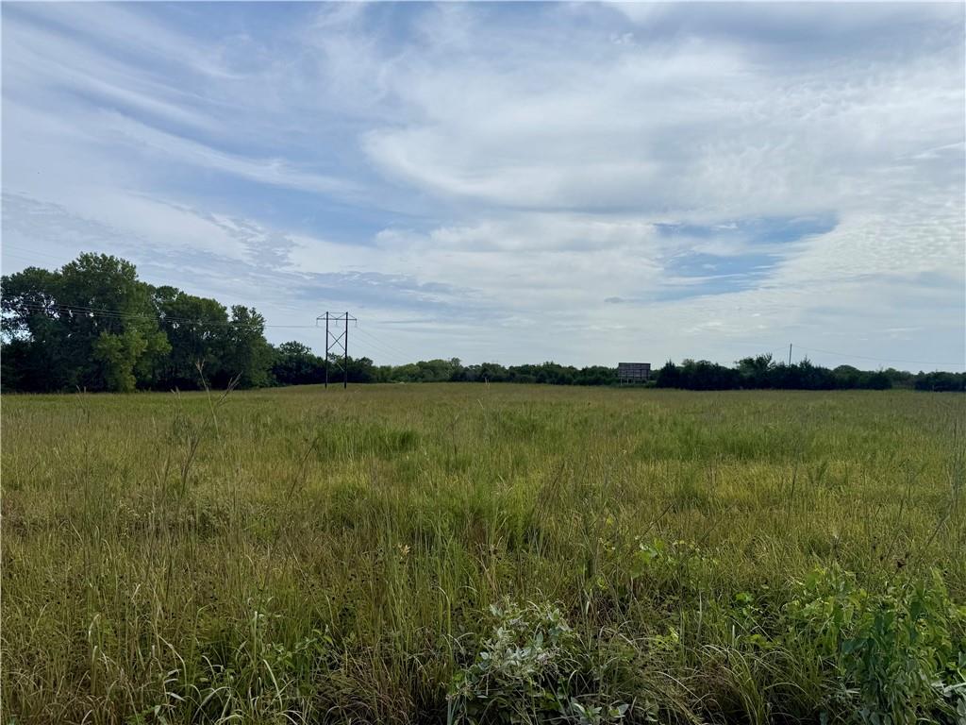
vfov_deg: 56.8
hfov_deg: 71.6
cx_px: 483
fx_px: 670
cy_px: 362
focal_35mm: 24
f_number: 1.78
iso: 80
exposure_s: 1/10309
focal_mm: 6.76
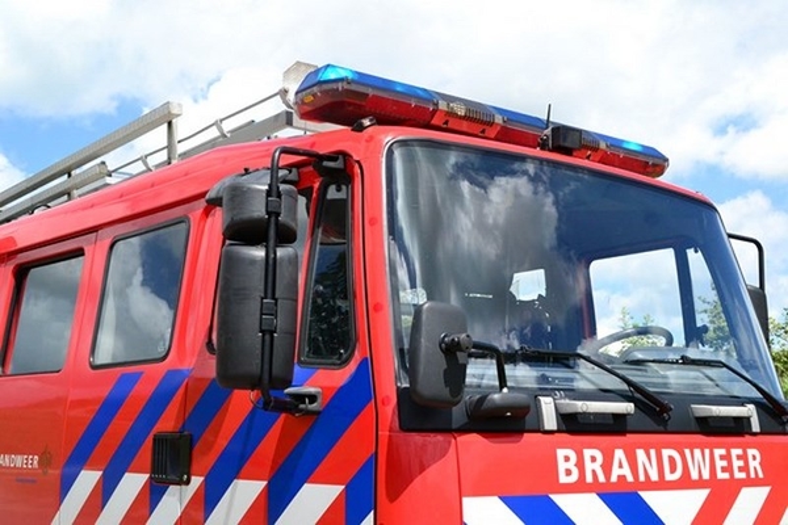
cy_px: 262
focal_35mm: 48
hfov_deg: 41.1
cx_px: 394
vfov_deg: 28.1
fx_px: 1051
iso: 1600
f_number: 16
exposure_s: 1/1000
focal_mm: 32
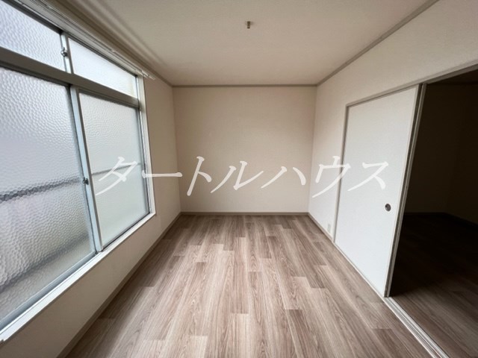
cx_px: 239
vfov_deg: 89.9
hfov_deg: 106.2
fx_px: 180
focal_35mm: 13
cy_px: 179
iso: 64
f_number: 1.8
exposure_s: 1/122
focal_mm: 1.57
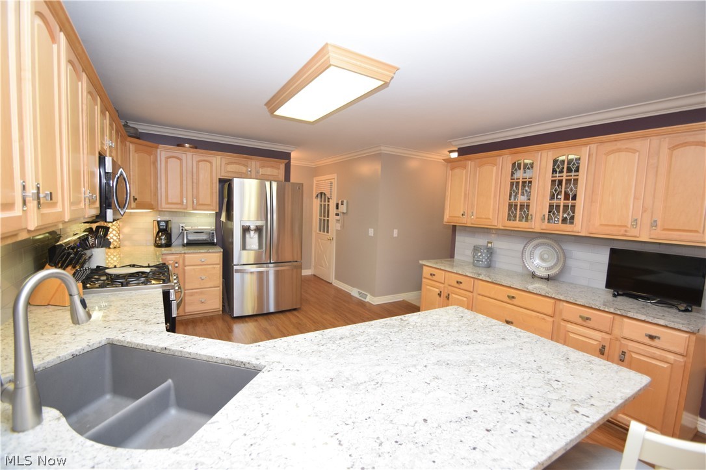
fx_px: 294
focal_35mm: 15
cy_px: 235
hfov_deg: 100.4
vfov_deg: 77.3
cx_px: 353
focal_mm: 10
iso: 800
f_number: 4.5
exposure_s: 1/80
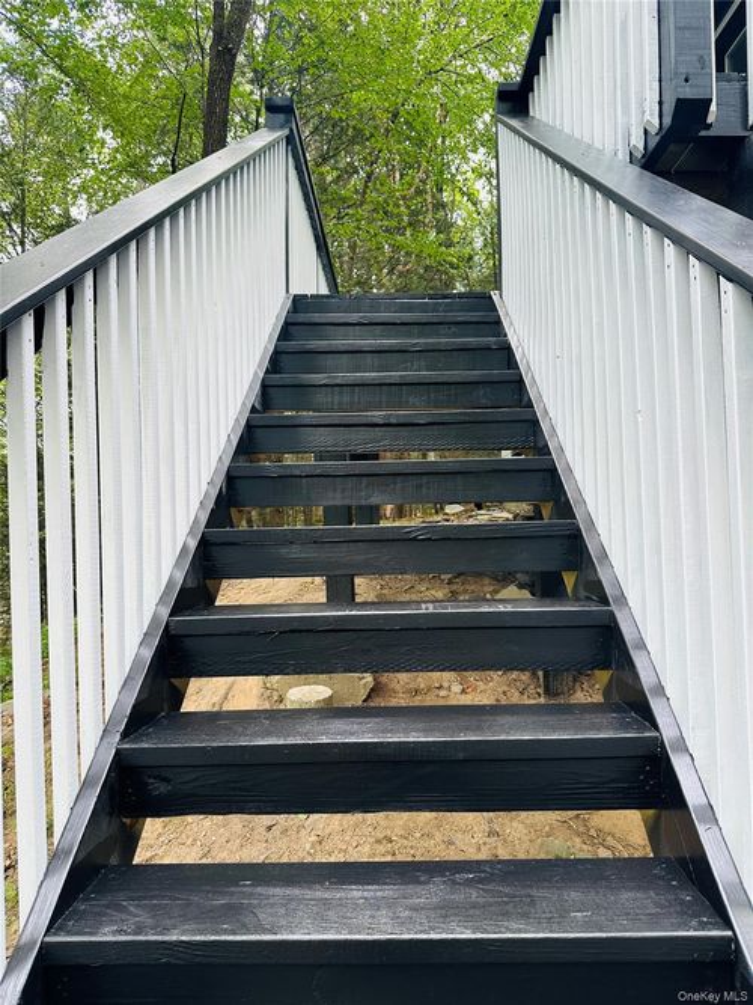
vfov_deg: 71.6
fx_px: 696
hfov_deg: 56.8
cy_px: 502
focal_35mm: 24
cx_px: 376
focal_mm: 6.86
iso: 64
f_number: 1.78
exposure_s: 1/156
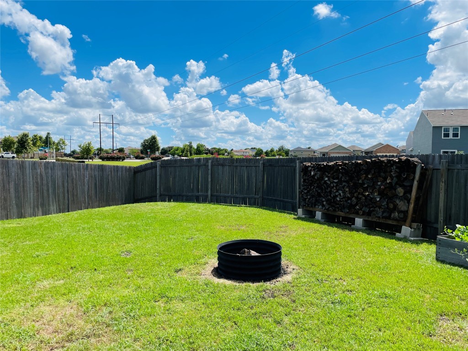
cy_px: 176
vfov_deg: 53.1
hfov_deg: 67.3
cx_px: 234
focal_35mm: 26
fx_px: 352
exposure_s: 1/5556
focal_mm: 4.2
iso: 32
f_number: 1.6
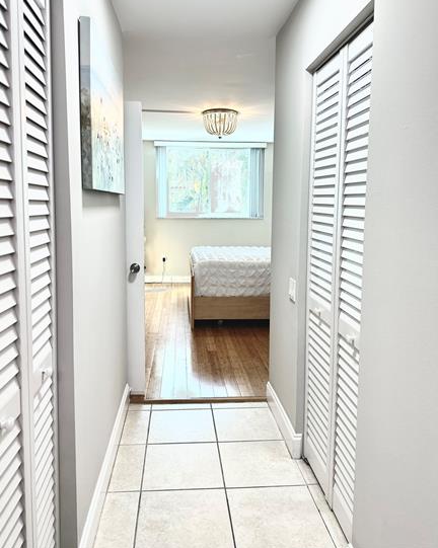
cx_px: 212
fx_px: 422
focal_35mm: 26
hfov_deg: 54.9
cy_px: 247
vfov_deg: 65.9
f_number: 1.78
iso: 160
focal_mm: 6.86
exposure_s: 1/120
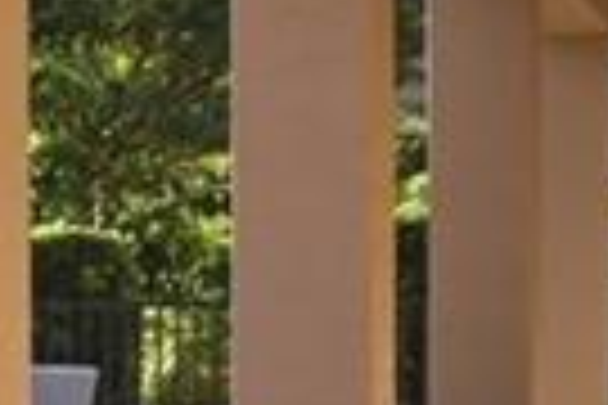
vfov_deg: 11.3
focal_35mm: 121
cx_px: -1094
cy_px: 335
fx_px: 2043
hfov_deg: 11.6
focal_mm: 16
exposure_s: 1/1600
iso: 400
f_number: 9
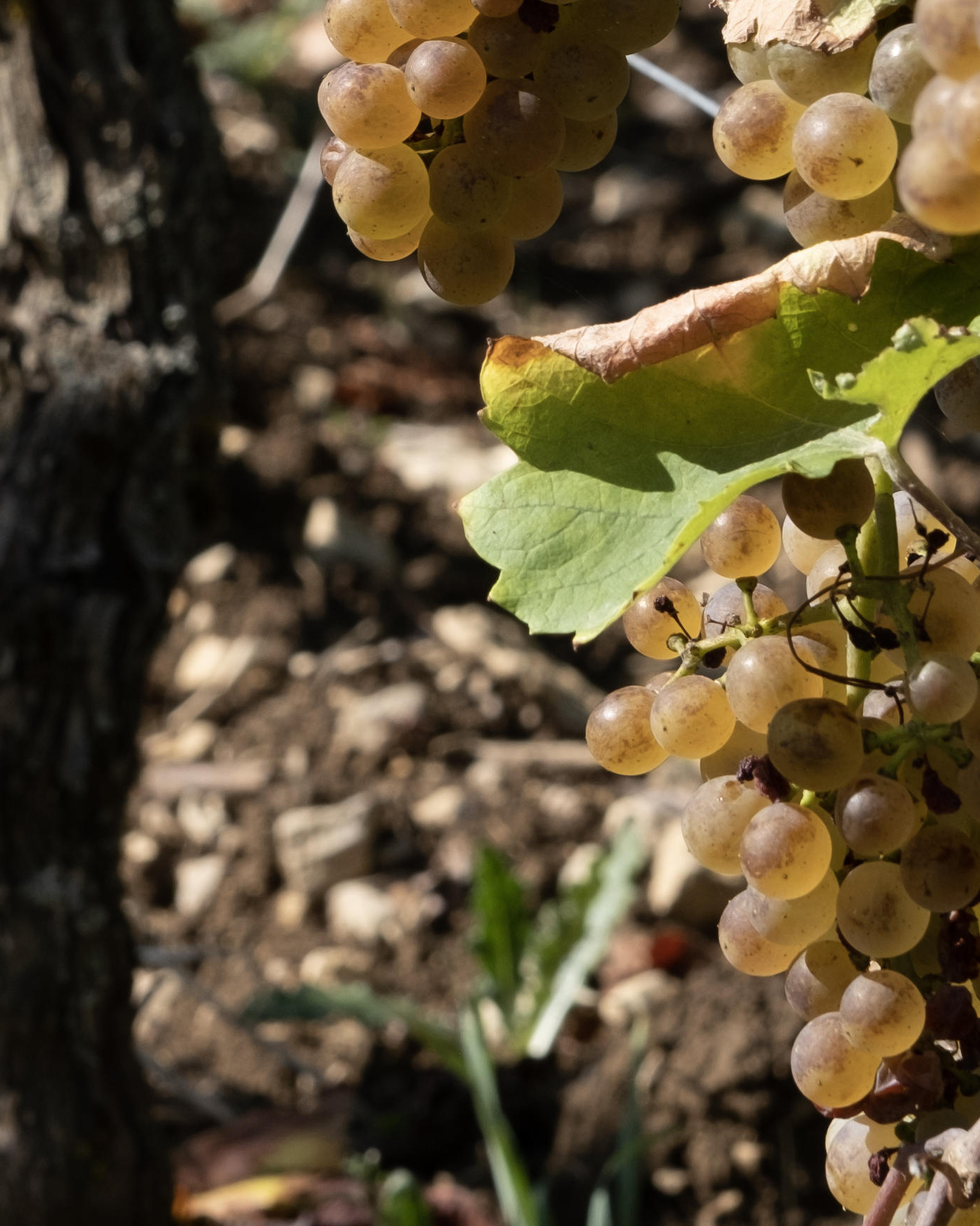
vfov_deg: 7.6
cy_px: 105
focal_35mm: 253
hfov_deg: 6.1
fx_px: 9172
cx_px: 415
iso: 160
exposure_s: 1/250
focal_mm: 50
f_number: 8
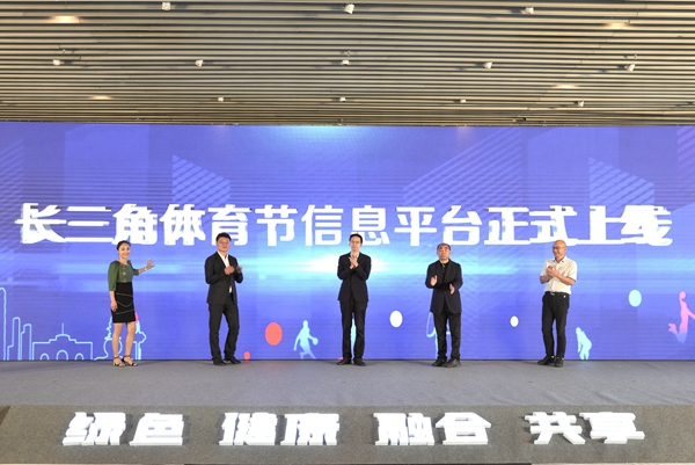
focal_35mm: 34
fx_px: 657
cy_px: 232
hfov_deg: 55.8
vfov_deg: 38.9
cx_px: 348
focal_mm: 34
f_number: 5.6
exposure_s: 1/125
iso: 1250
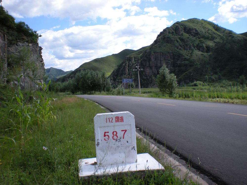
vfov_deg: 37.7
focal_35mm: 38
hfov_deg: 49.0
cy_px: 92
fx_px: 271
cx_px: 124
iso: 64
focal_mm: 6.3
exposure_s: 1/376
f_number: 4.6
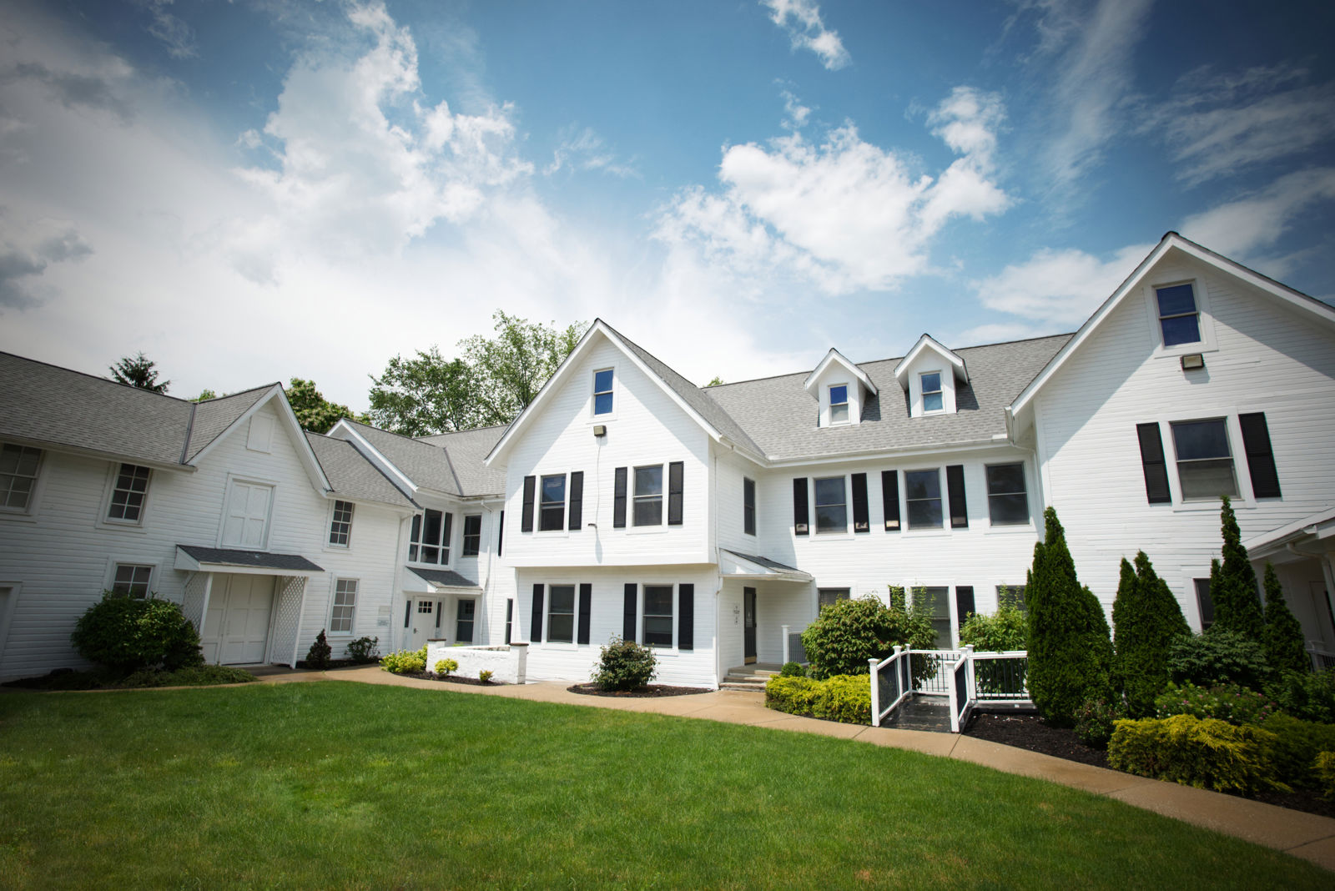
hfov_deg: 90.0
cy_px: 446
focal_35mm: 18
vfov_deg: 67.4
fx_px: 668
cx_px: 668
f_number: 3.5
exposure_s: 1/5000
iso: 200
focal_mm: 18
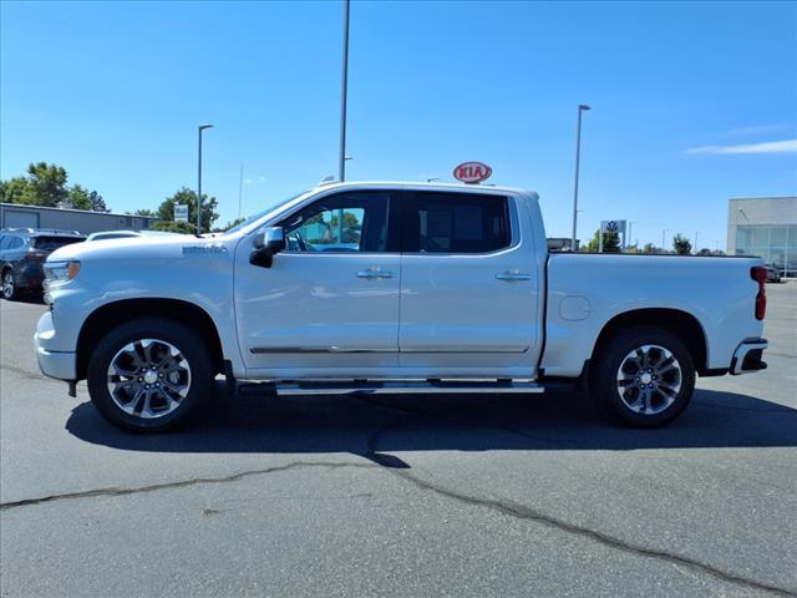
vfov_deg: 51.4
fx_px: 622
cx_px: 398
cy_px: 299
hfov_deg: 65.3
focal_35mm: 27
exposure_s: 1/2000
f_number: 1.9
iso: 40
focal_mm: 3.58
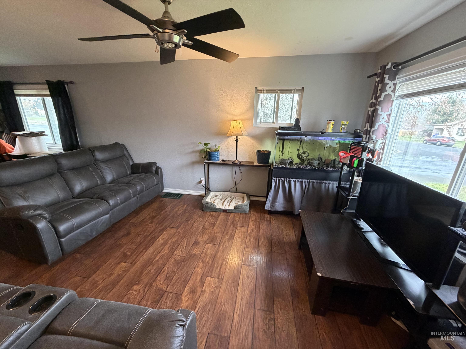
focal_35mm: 14
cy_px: 174
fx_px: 188
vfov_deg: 85.7
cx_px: 233
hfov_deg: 102.1
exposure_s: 1/60
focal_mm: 2.22
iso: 400
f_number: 2.2
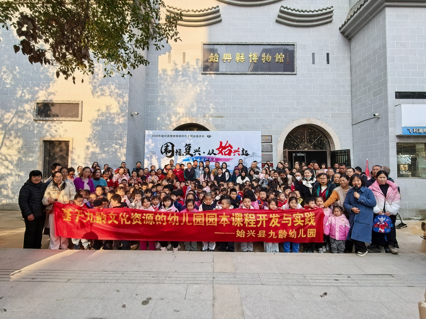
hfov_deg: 91.0
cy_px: 160
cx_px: 213
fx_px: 209
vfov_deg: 74.7
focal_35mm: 17
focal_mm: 1.9
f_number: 2.2
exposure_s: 1/605
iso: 50
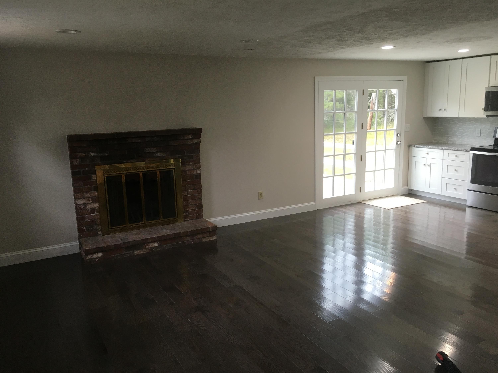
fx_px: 417
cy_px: 186
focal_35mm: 29
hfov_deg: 61.7
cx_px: 249
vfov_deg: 48.2
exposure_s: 1/30
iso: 40
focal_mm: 4.15
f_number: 2.2
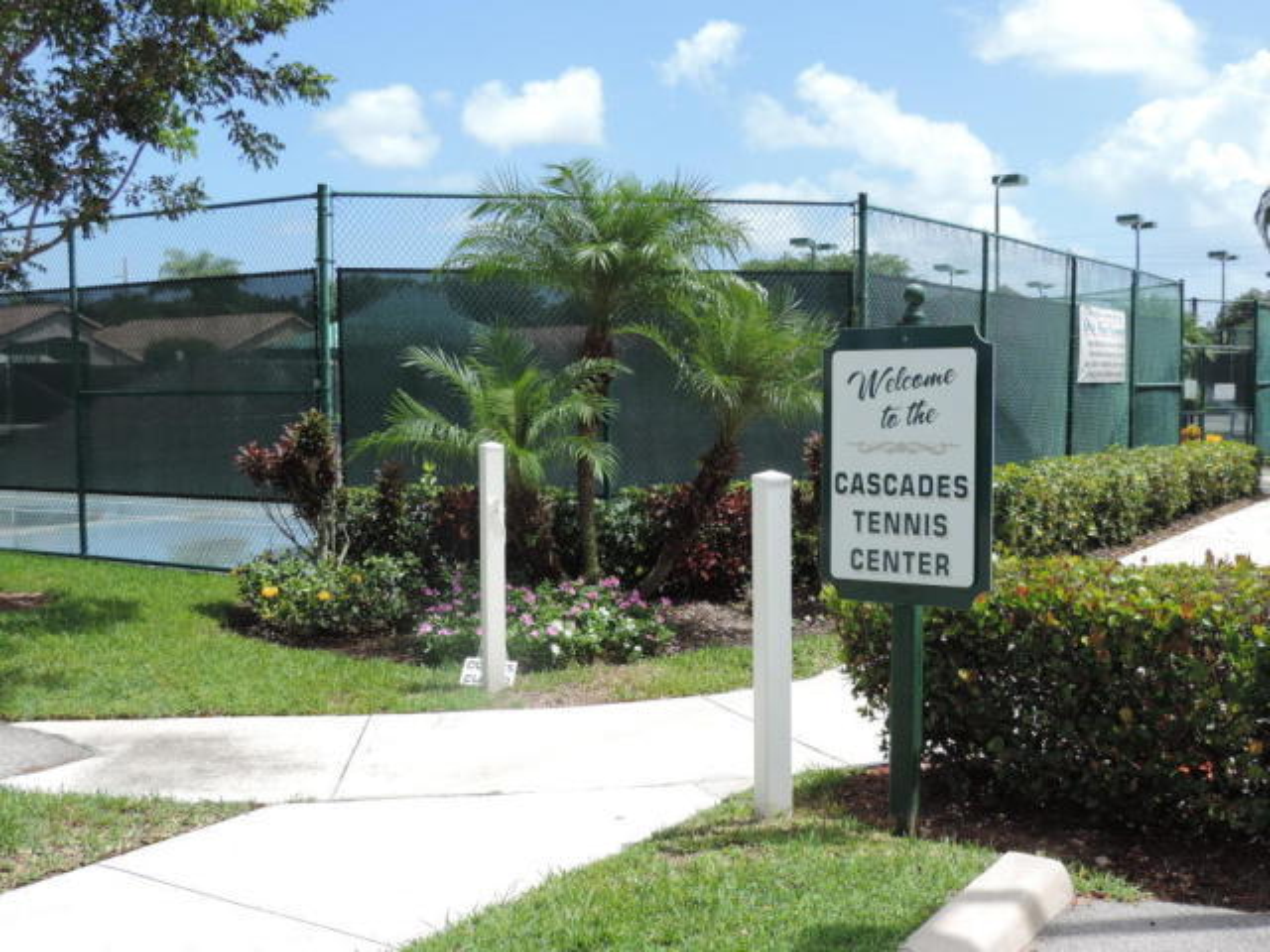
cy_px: 476
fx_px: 1468
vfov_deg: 36.0
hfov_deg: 46.8
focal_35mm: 40
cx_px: 635
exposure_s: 1/640
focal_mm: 7.1
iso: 80
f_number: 3.3
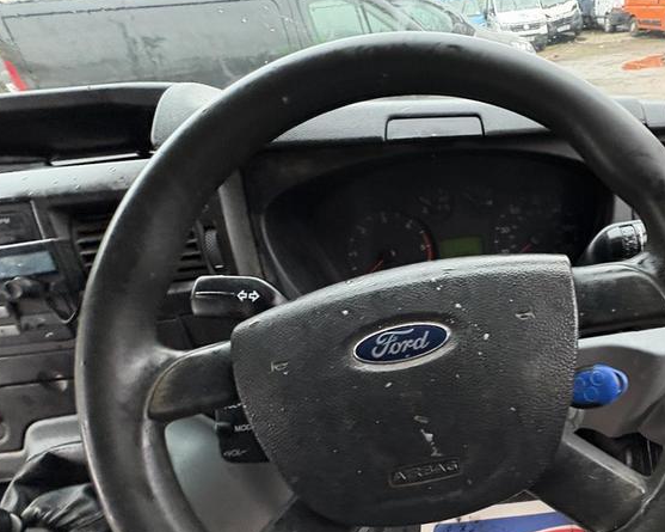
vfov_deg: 61.8
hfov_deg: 69.0
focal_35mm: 22
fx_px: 433
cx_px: 517
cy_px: 348
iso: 500
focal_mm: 2.22
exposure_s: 1/60
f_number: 2.2
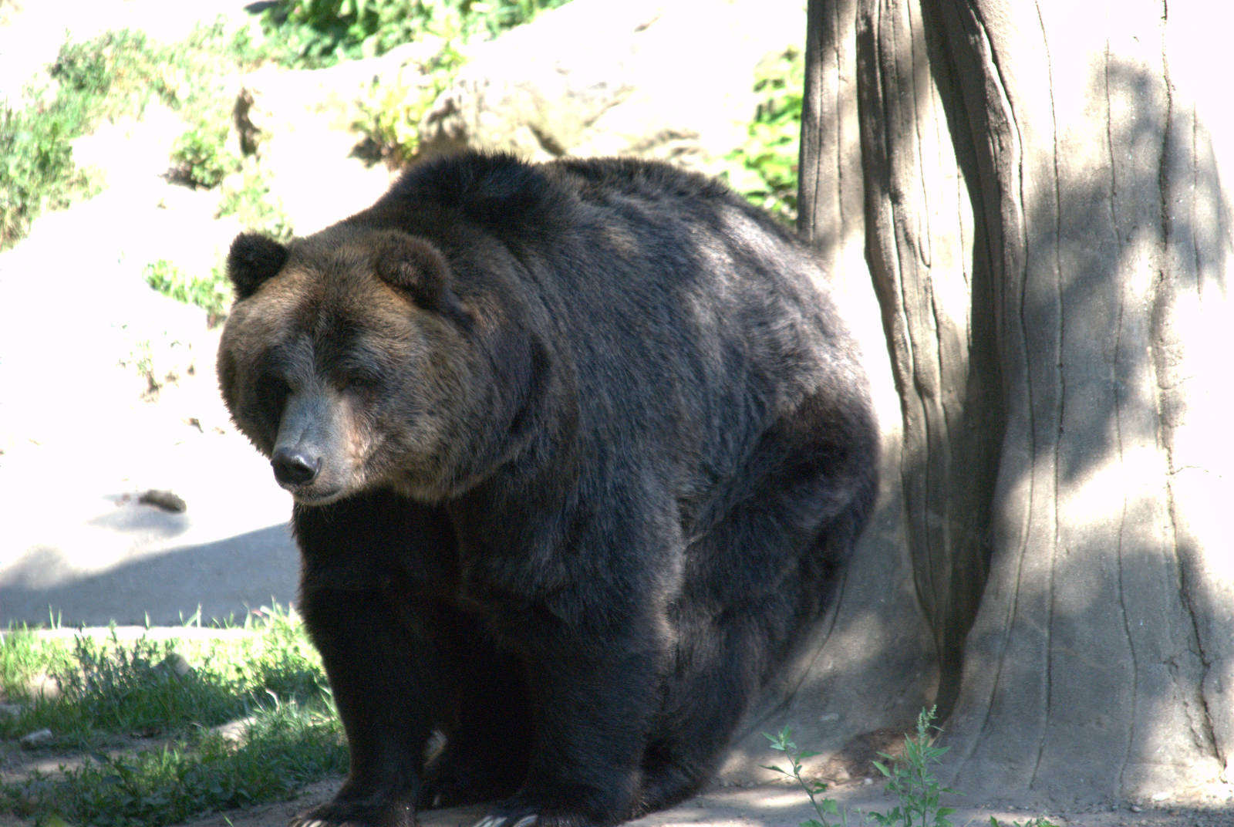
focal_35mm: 300
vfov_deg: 4.6
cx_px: 617
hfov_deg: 6.9
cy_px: 414
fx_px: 10298
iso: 1600
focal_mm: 200
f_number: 6.3
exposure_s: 1/400
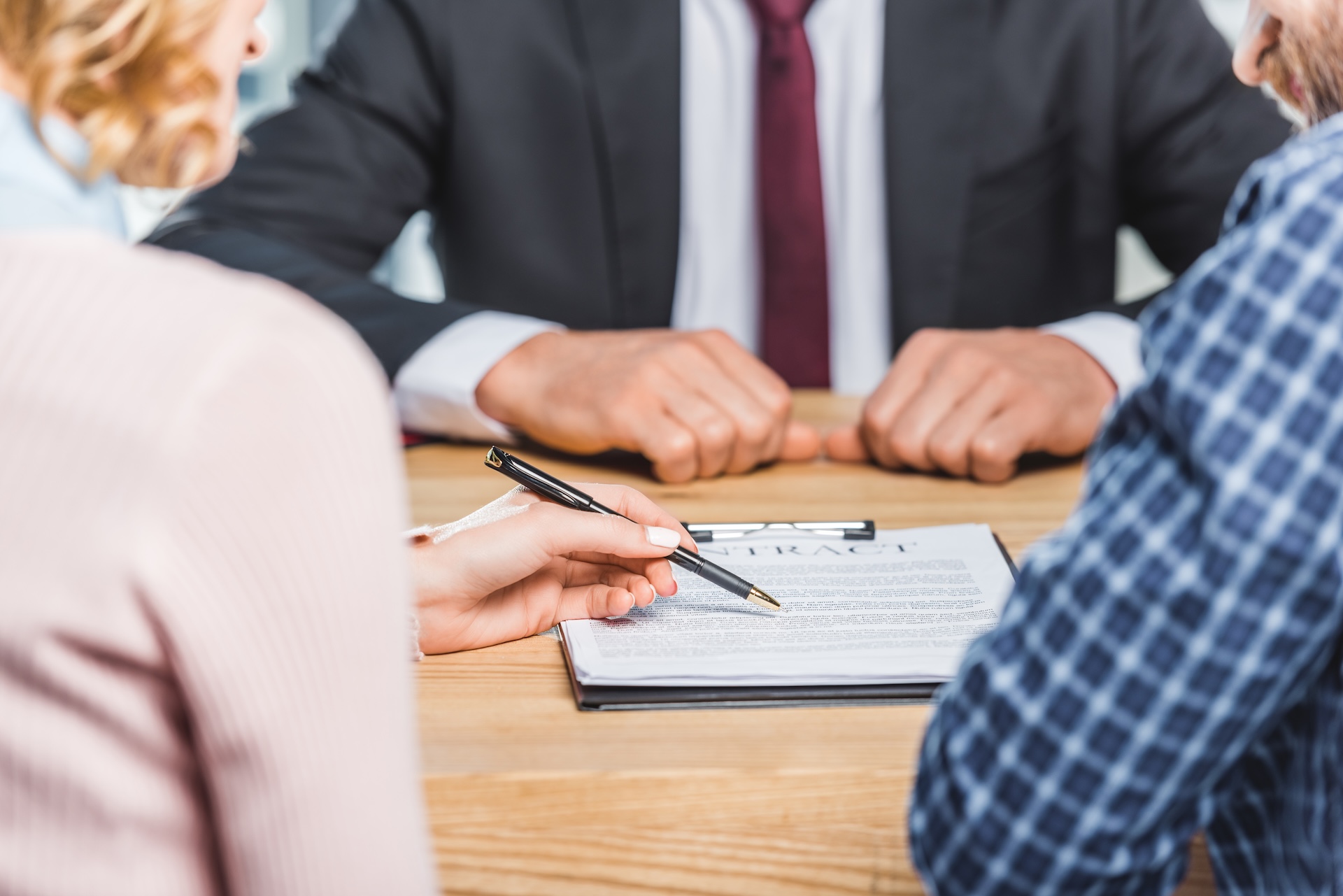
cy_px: 448
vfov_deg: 8.1
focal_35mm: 170
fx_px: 6343
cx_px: 672
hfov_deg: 12.1
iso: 100
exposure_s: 1/200
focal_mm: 170
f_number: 3.5
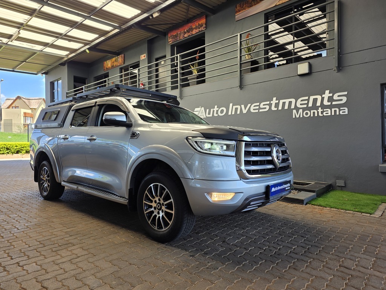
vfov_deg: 58.9
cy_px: 145
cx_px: 193
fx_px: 256
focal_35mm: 23
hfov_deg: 73.9
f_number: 1.7
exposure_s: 1/359
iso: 50
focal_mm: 6.25
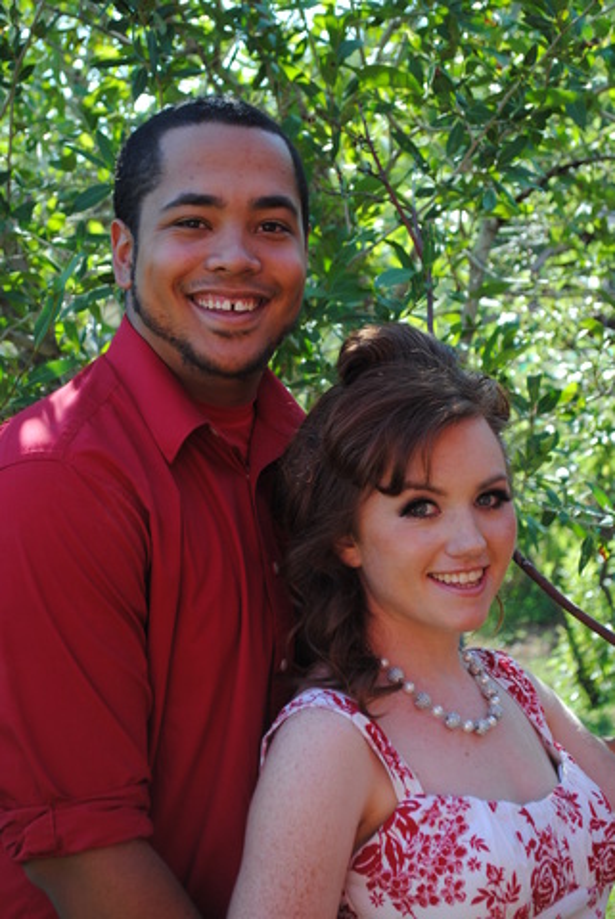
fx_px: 2109
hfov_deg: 16.6
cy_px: 460
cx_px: 308
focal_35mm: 82
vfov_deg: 24.6
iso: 180
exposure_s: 1/125
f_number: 5.6
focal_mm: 55
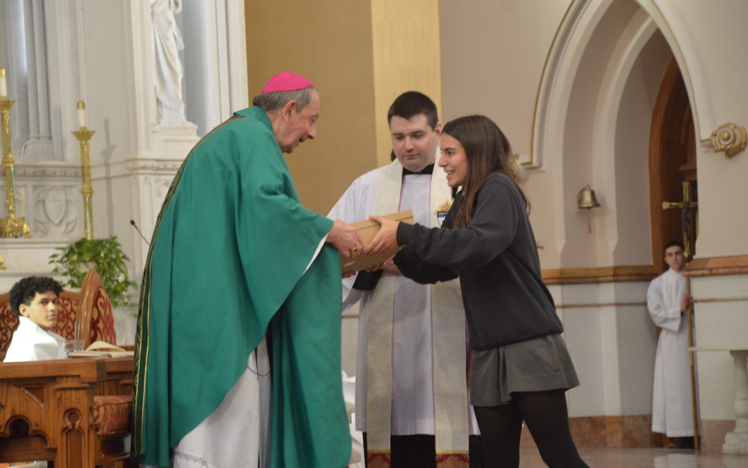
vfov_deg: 9.5
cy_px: 243
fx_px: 2814
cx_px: 373
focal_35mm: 138
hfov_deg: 15.1
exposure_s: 1/40
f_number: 5.6
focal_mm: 90
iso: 800
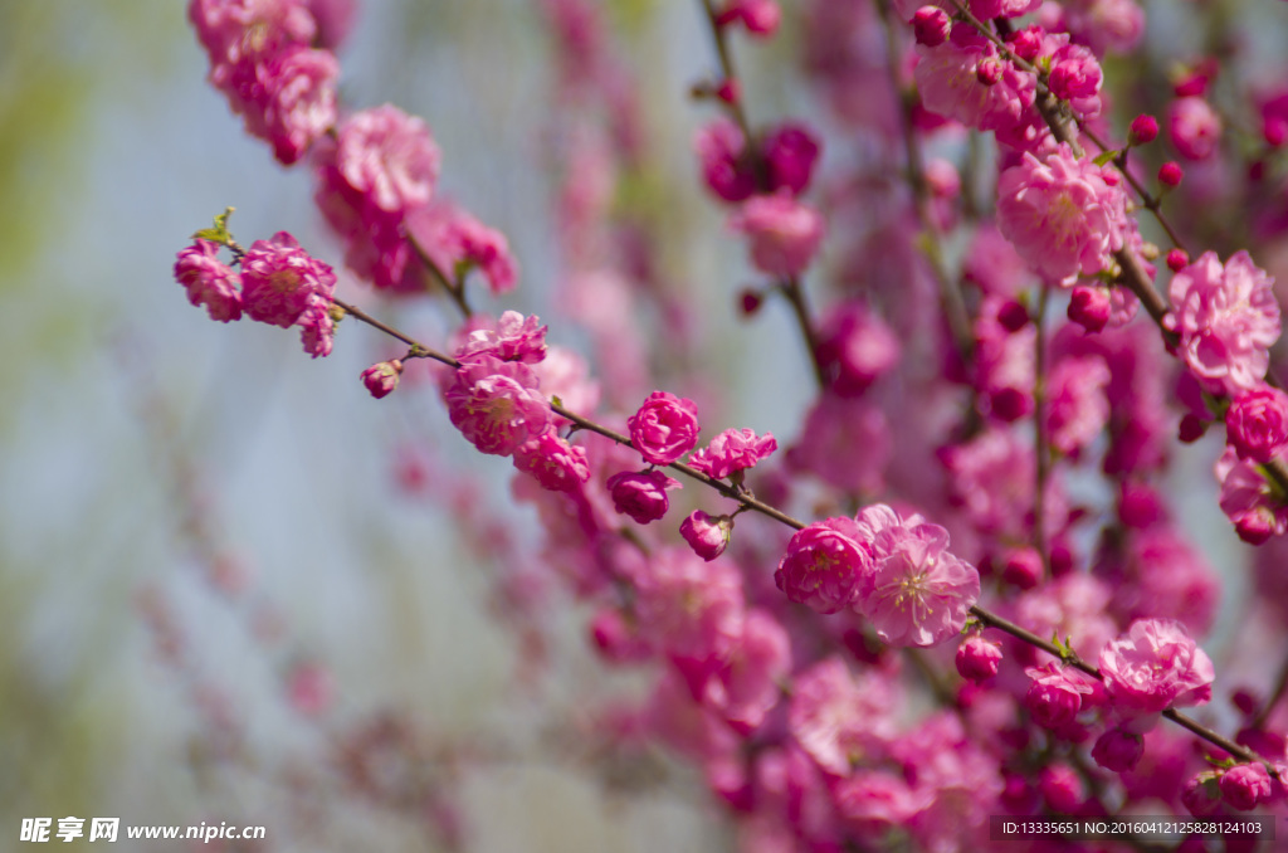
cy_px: 426
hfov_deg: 6.9
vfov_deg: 4.6
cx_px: 644
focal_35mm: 300
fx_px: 10710
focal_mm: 200
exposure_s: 1/250
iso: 100
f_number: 6.3
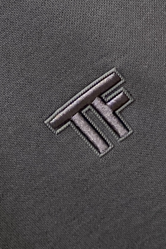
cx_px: 86
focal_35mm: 28
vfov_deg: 65.5
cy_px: 125
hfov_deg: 46.4
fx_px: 194
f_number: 1.8
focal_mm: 4.25
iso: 125
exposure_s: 1/121
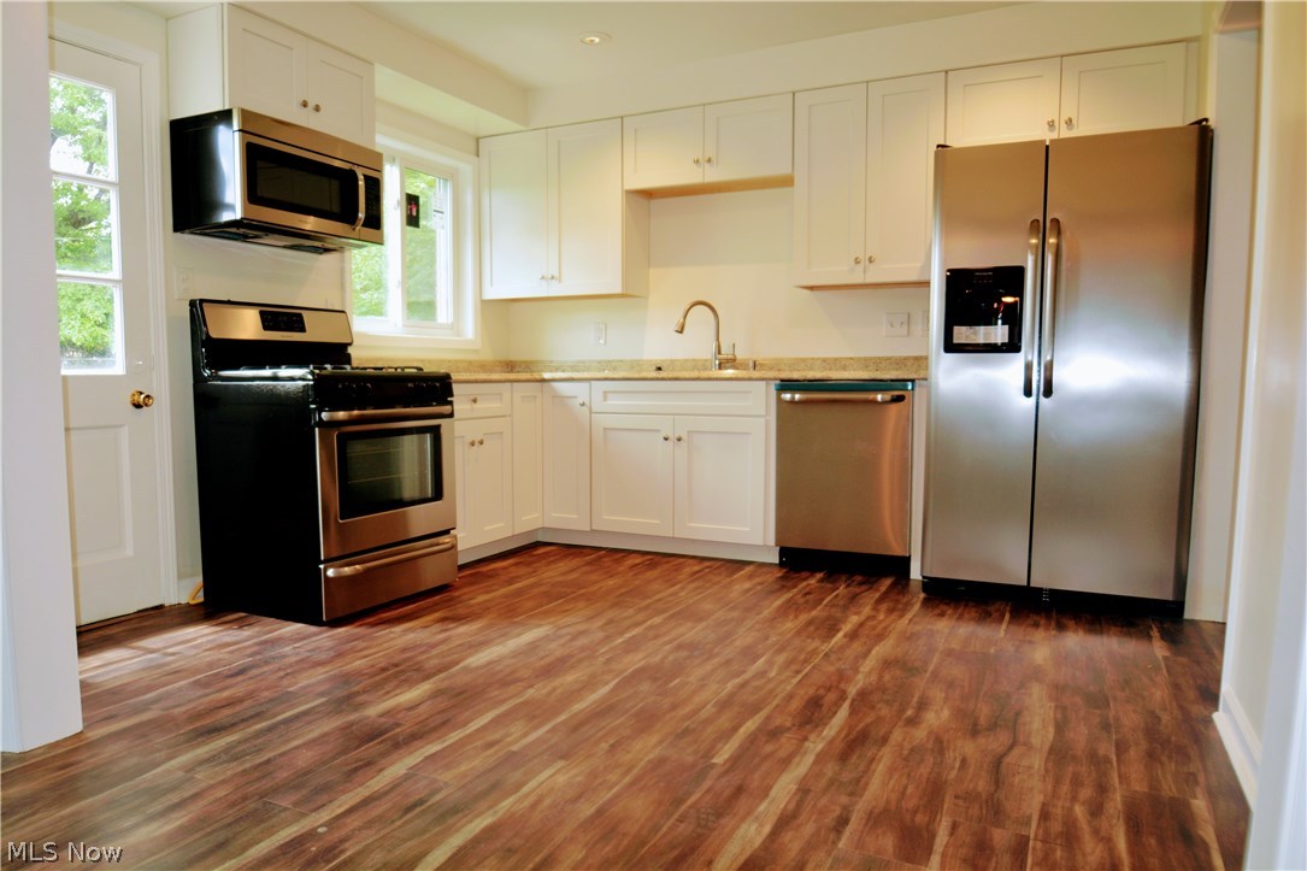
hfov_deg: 73.8
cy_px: 436
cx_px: 654
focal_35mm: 24
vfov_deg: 53.1
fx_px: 871
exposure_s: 1/80
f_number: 4
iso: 400
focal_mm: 16
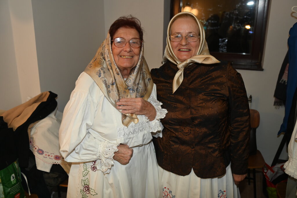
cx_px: 148
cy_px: 99
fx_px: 280
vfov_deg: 38.8
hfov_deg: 55.8
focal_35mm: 34
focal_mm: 34
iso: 720
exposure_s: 1/60
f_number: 4.8
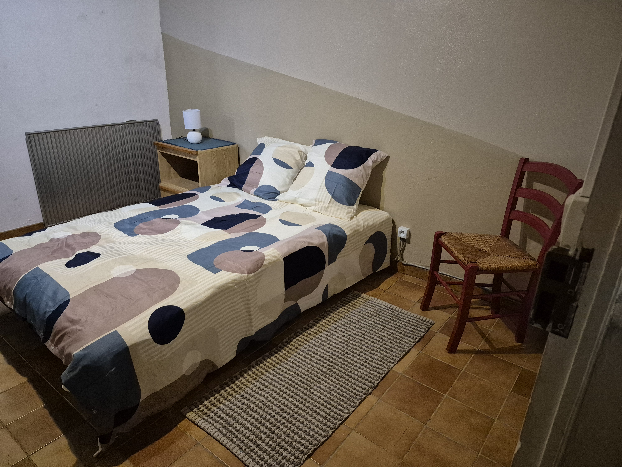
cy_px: 234
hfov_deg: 73.9
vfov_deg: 58.9
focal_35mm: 23
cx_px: 311
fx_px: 413
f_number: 1.8
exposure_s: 1/100
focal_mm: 5.4
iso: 1600
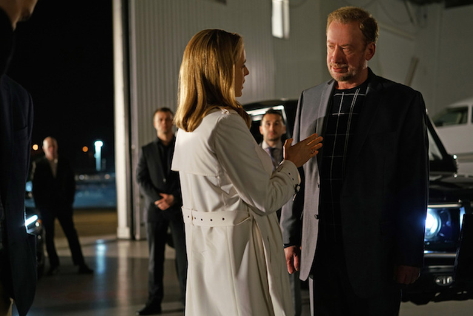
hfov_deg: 36.2
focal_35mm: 55
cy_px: 158
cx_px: 236
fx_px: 723
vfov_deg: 24.6
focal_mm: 55
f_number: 2.8
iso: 800
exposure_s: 1/50
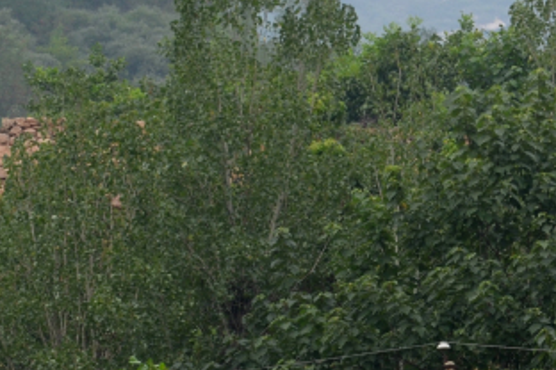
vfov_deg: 4.0
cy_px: 128
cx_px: 684
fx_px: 5312
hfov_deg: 6.0
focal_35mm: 344
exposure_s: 1/250
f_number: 8
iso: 200
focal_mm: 70
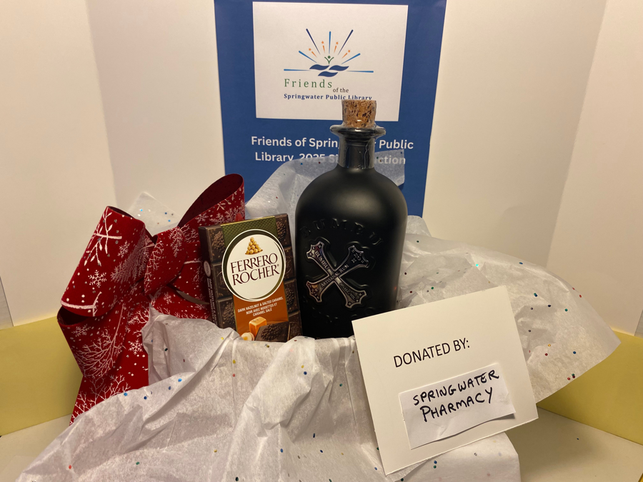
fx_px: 483
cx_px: 322
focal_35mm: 26
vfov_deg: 53.1
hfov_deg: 67.3
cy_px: 241
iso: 80
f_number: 1.8
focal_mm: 4.25
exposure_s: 1/120
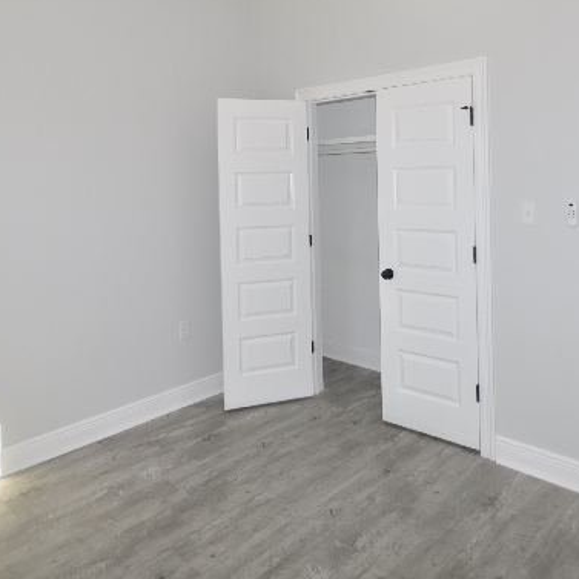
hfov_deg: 58.9
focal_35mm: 27
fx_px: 511
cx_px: 329
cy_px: 176
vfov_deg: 57.3
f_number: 3.5
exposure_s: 1/200
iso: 200
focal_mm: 10
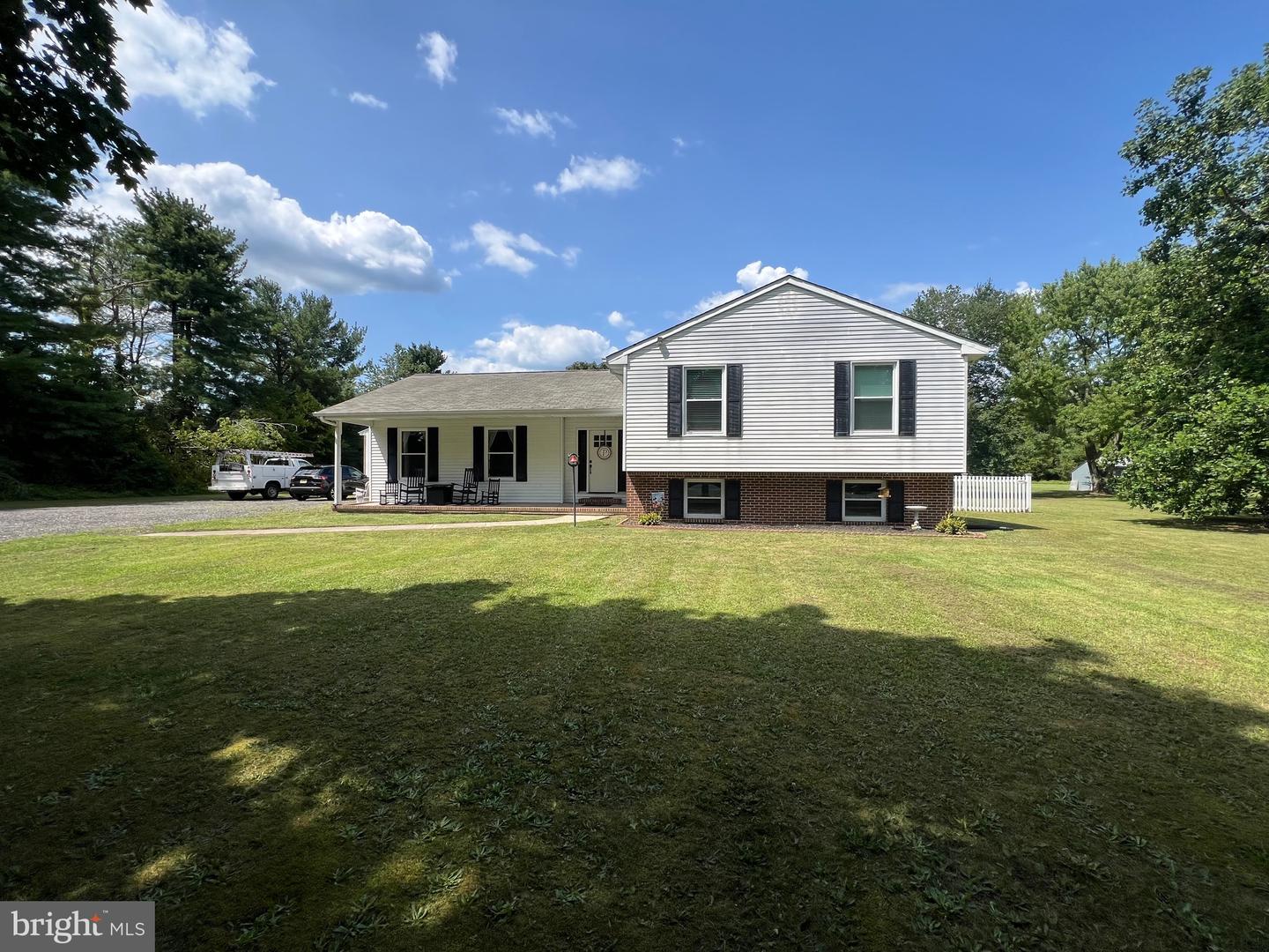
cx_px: 634
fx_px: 477
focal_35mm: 13
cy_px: 476
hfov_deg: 106.2
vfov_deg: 89.9
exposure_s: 1/1672
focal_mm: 1.57
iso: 32
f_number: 1.8
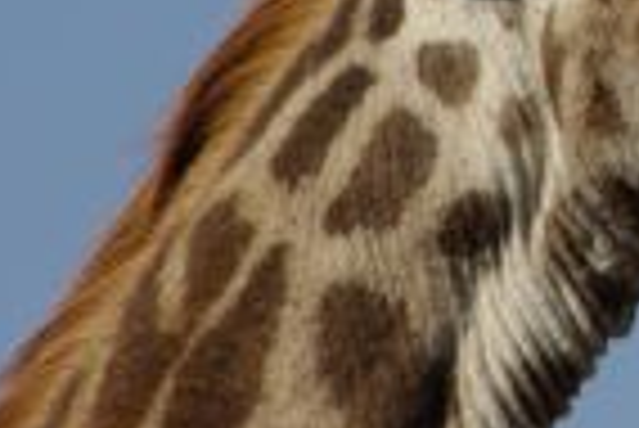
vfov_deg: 1.7
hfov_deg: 2.6
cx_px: 922
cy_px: -144
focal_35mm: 803
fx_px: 14268
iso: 100
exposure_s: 1/320
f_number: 8
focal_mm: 180
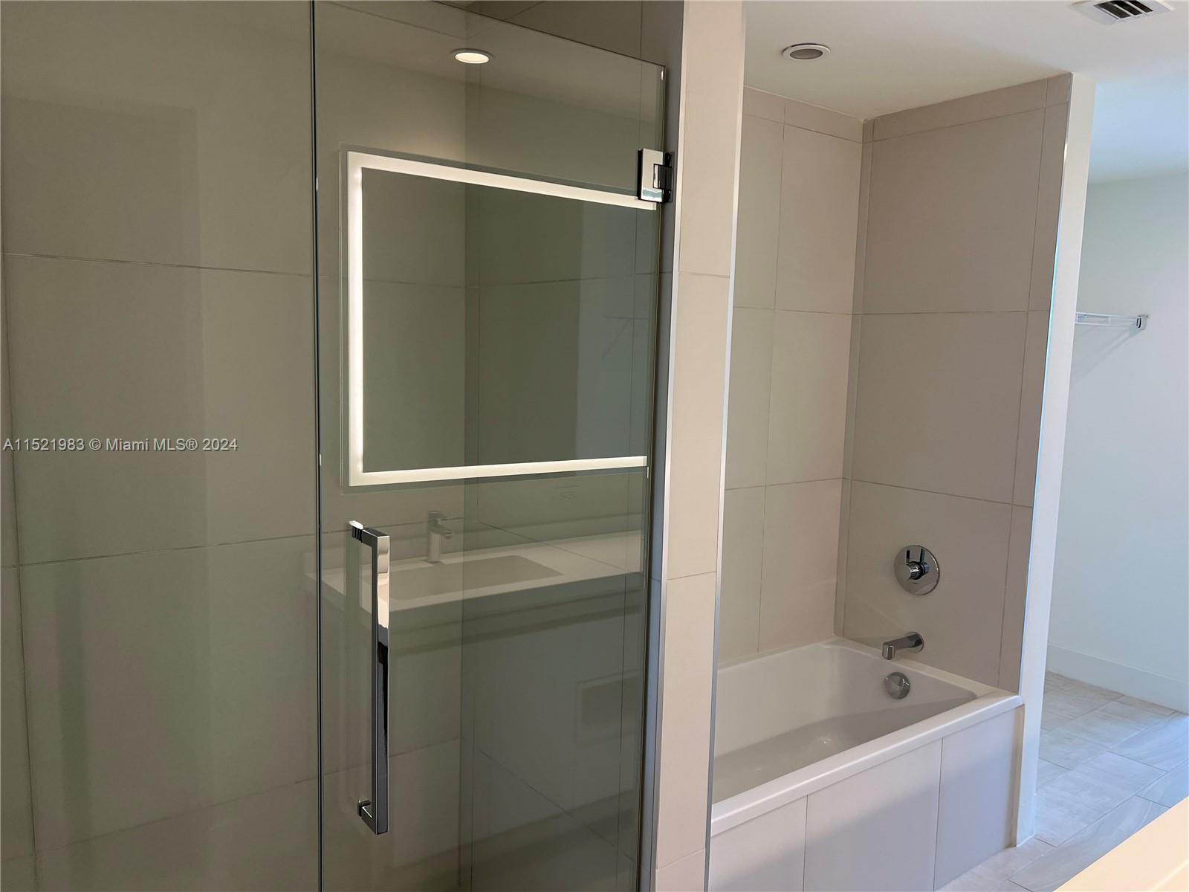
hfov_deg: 67.3
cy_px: 446
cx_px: 594
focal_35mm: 26
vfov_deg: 53.1
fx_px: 893
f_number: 1.5
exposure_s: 1/120
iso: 64
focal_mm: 5.7
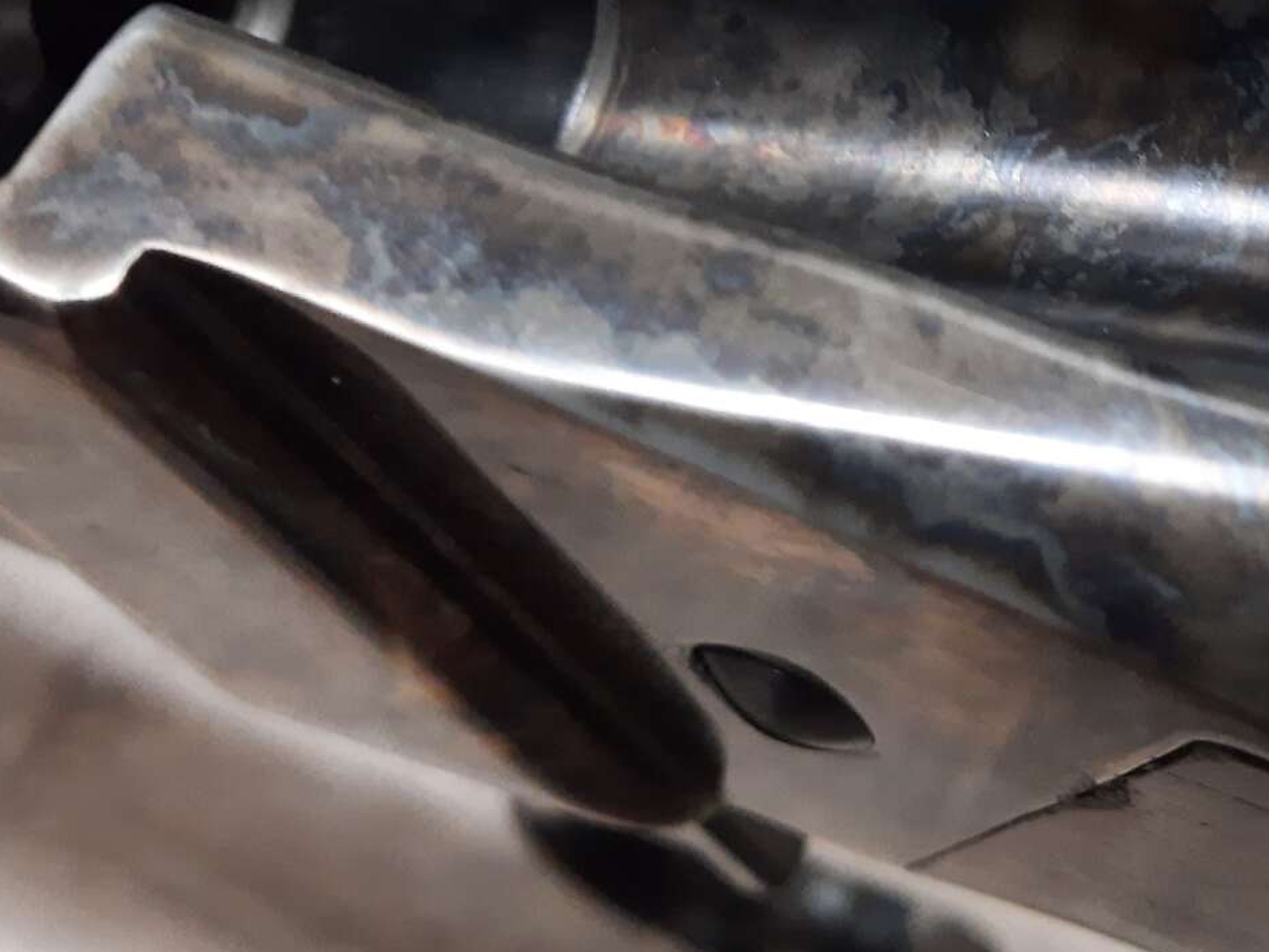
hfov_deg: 27.9
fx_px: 2493
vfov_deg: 21.2
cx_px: 1028
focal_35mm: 68
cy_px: 119
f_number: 2
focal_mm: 4.6
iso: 250
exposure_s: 1/33
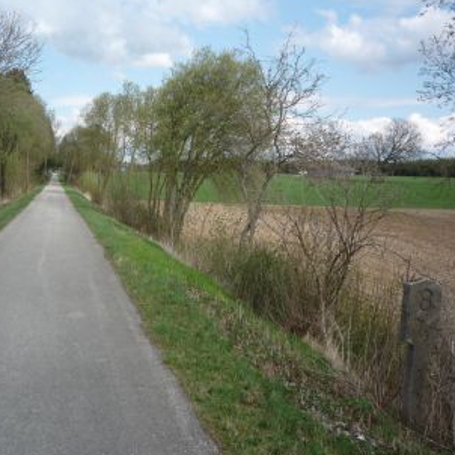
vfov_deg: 37.6
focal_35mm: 45
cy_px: 231
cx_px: 151
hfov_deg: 37.1
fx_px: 669
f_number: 4.5
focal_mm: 5.2
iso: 100
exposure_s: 1/400
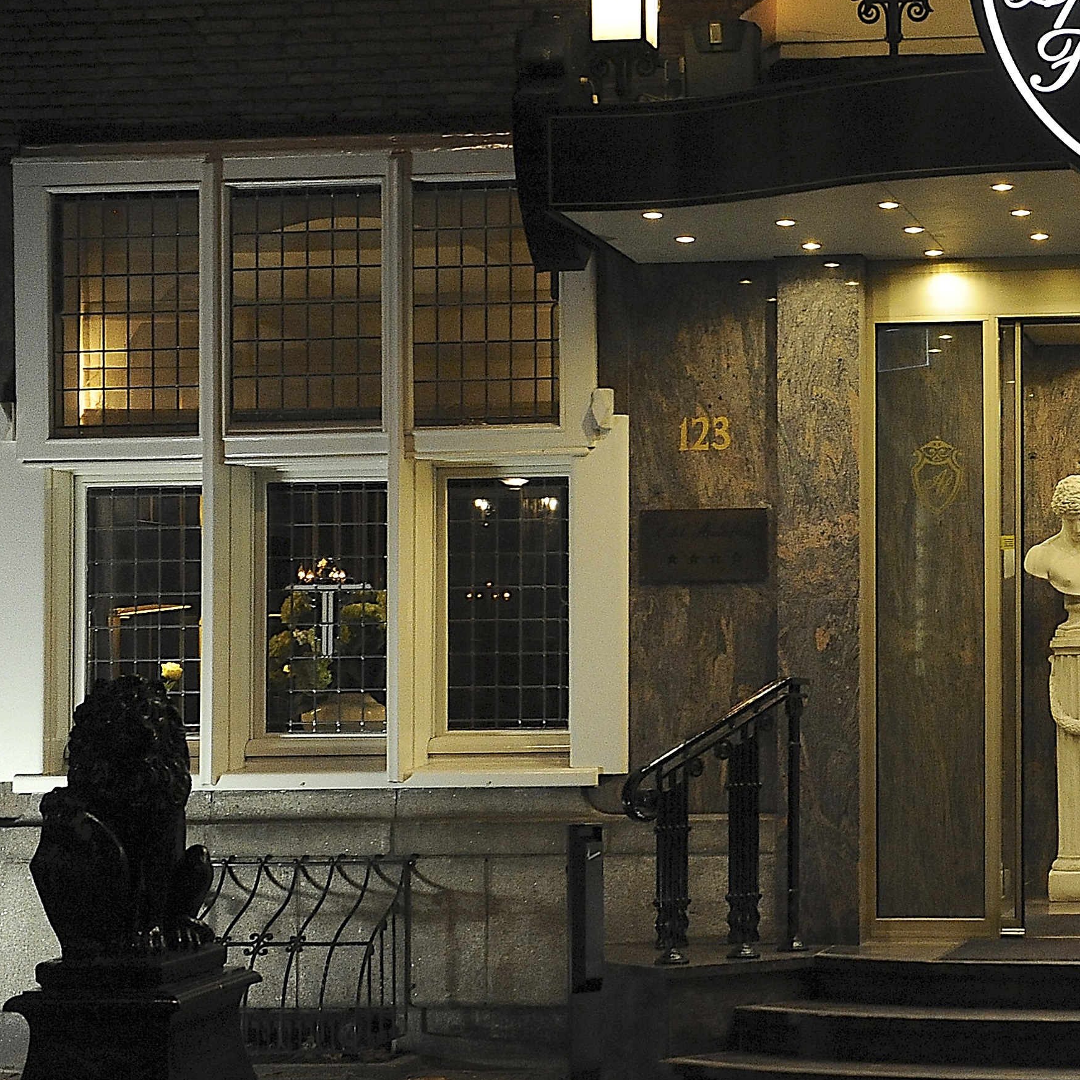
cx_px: 1123
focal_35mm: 87
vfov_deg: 19.9
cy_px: 444
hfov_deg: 19.3
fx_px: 3071
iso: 3200
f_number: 4
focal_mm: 42
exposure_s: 1/60
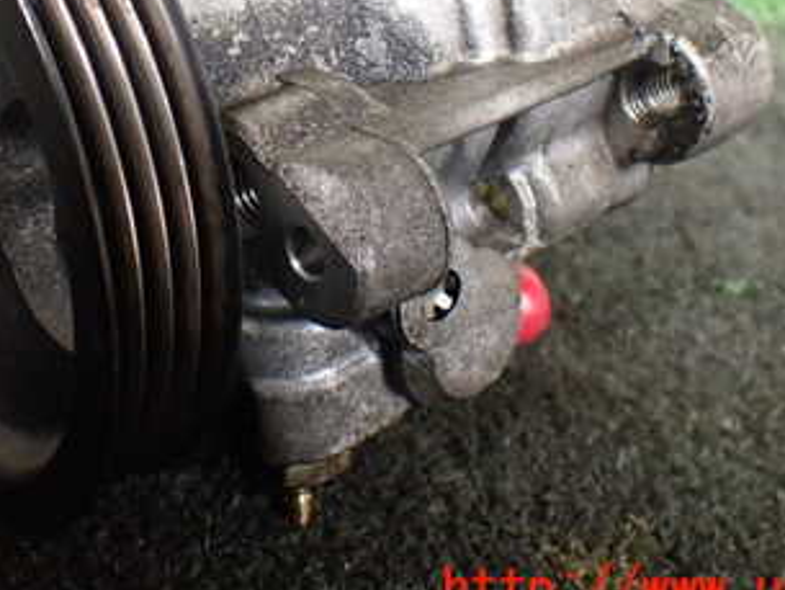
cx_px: 252
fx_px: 1338
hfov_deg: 32.4
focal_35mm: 59
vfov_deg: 24.1
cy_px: 44
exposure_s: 1/125
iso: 400
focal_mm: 5.4
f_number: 2.3
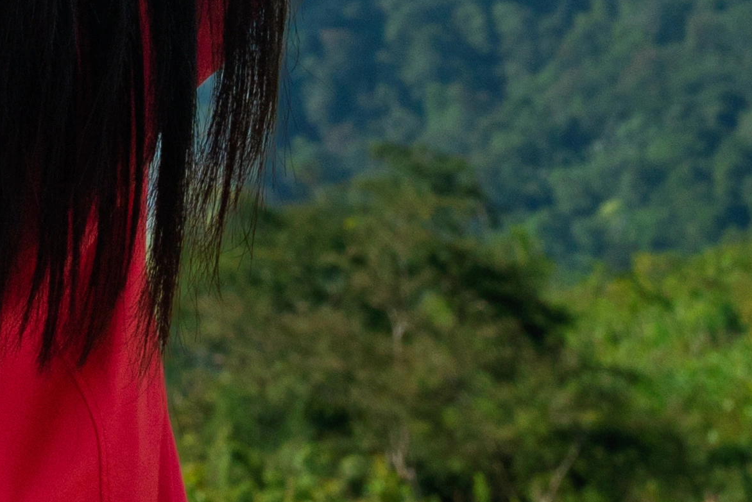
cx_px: -976
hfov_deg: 11.3
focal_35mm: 156
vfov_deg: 7.5
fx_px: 3259
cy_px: -1124
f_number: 8
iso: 100
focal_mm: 23
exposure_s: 1/500
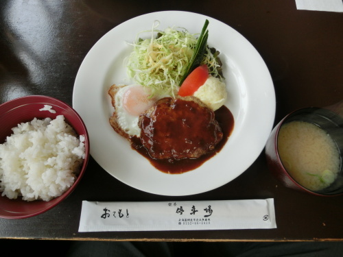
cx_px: 172
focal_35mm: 24
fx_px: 238
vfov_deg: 56.8
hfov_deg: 71.6
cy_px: 128
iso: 80
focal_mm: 4.24
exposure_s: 1/125
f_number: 3
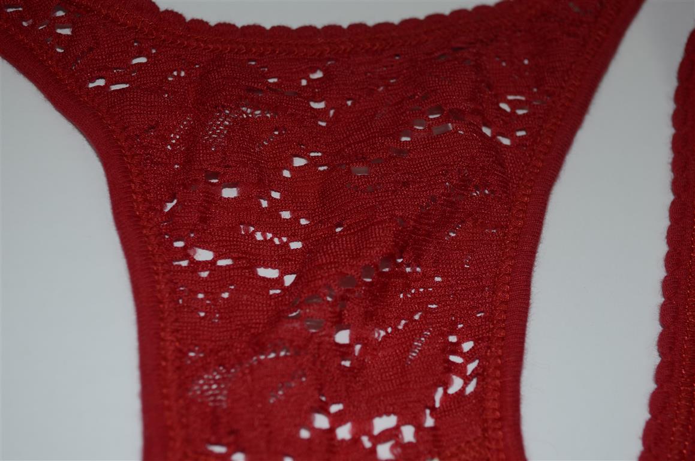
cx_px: 348
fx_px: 1040
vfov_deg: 25.0
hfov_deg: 36.9
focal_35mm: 54
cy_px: 230
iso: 100
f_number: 5
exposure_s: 1/60
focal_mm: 36
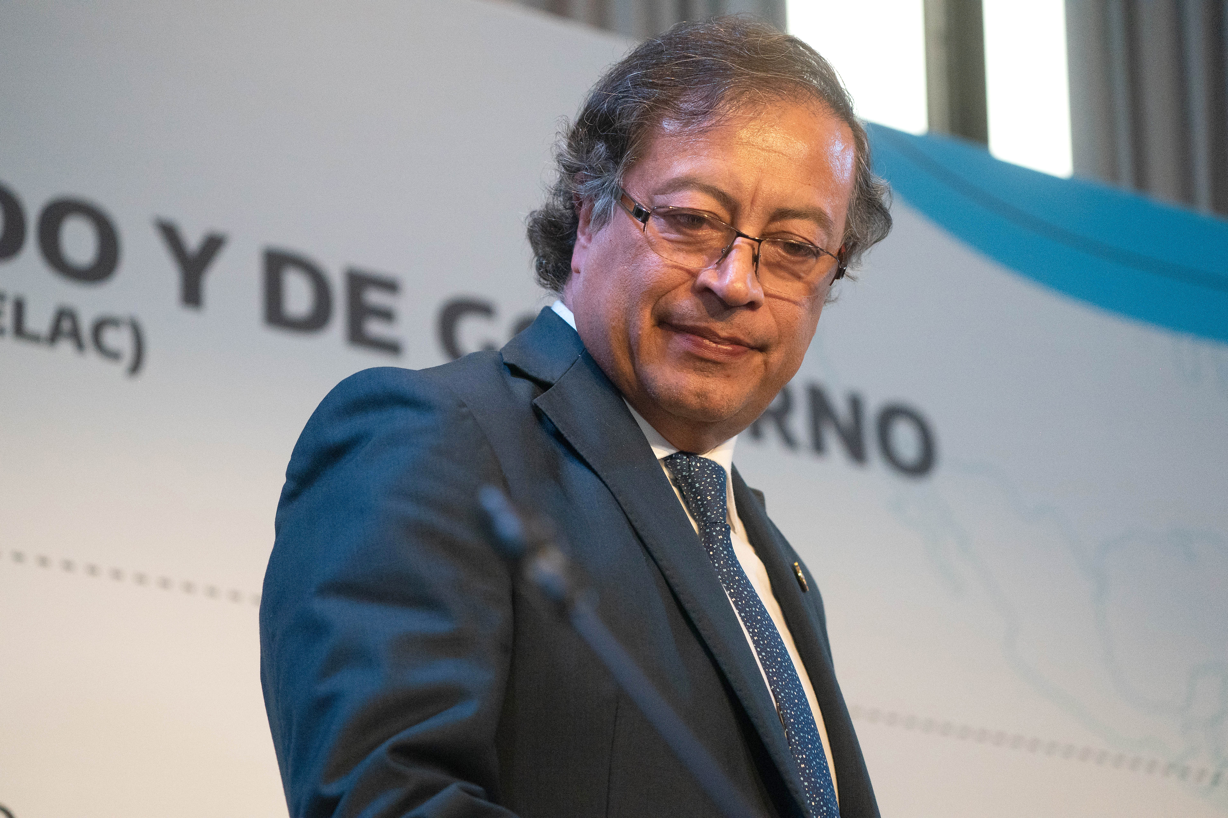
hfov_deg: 20.4
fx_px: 3411
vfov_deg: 13.7
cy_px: 409
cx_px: 614
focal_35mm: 100
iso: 8000
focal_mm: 100
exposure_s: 1/1000
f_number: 4.5
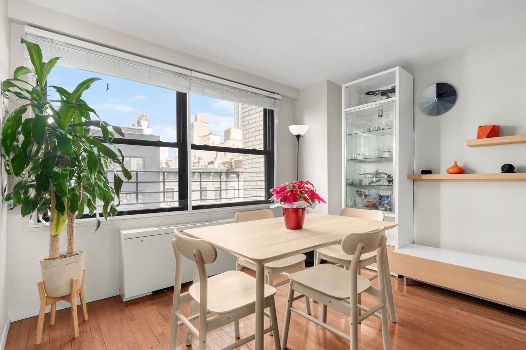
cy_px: 179
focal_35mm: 17
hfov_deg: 93.2
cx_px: 252
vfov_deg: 70.4
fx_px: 248
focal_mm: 16
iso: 400
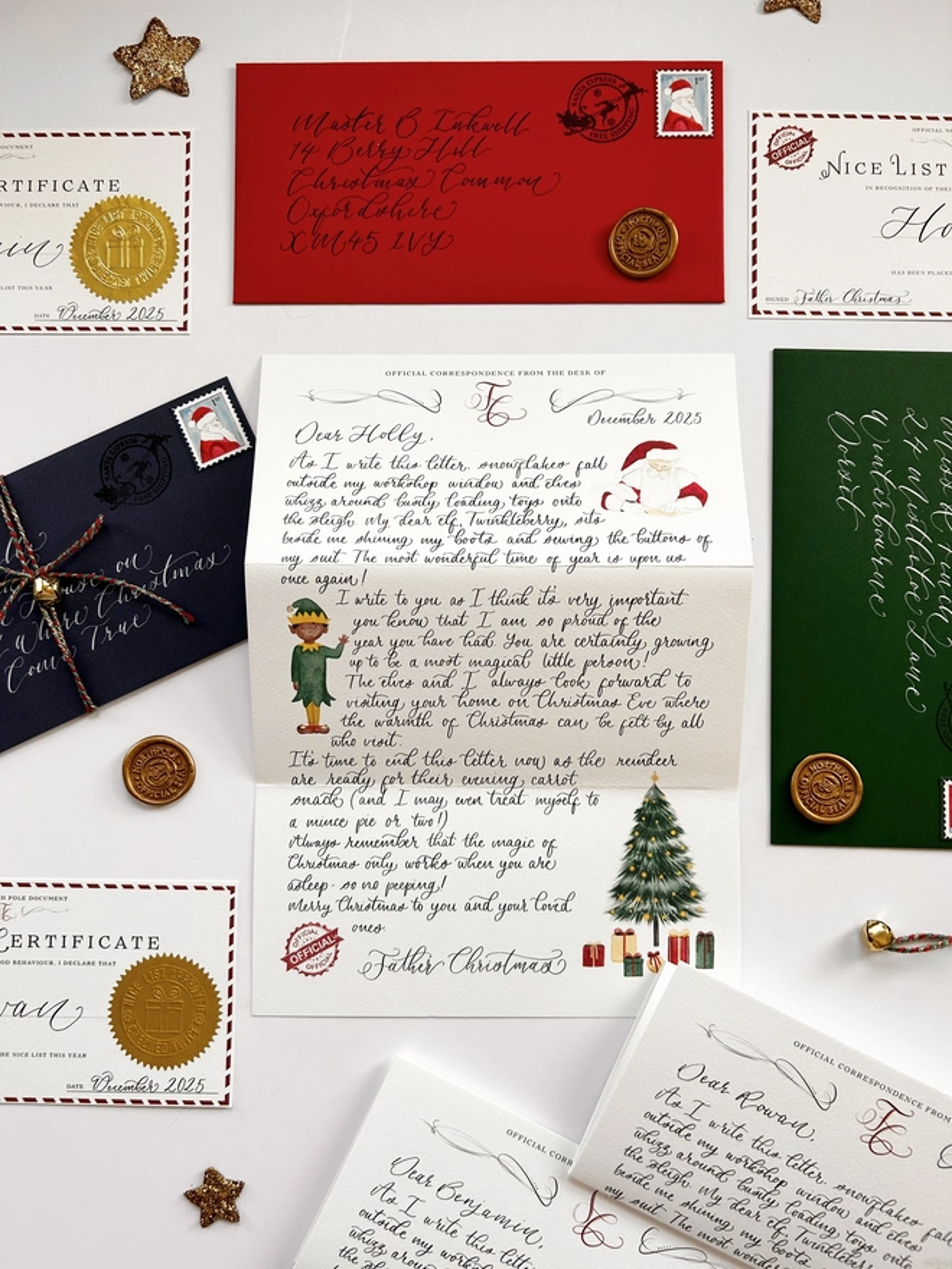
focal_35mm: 26
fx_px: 953
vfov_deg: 67.3
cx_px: 476
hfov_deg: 53.1
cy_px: 634
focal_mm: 5.7
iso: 40
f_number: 1.5
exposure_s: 1/266
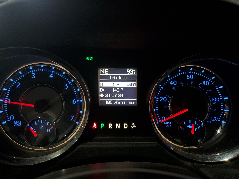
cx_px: 120
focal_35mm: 26
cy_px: 90
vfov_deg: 53.1
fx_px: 180
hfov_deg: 67.3
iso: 117
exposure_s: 1/60.2
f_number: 1.5
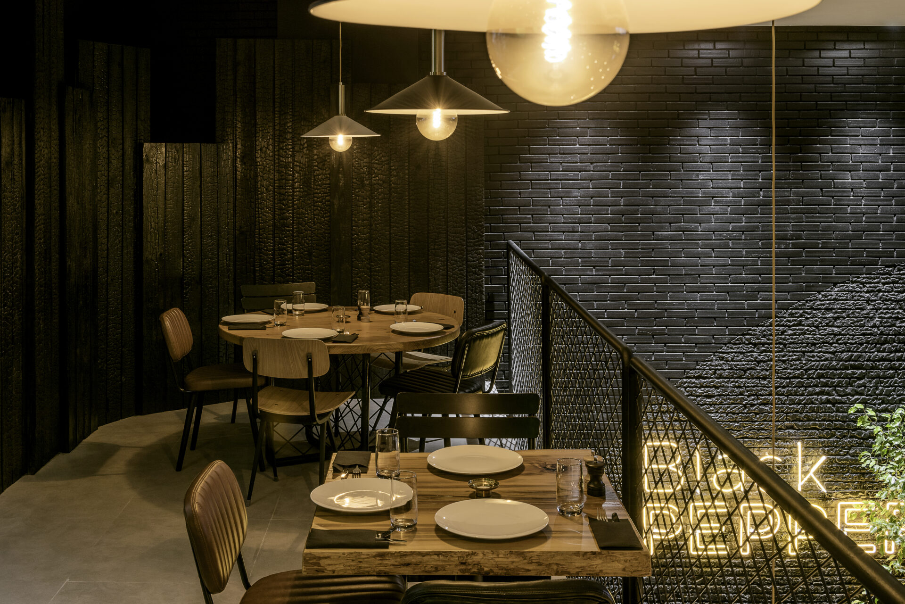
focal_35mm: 36
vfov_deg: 36.9
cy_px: 302
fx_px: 905
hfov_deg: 53.1
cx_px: 452
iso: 64
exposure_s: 1.3
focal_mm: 36
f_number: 13
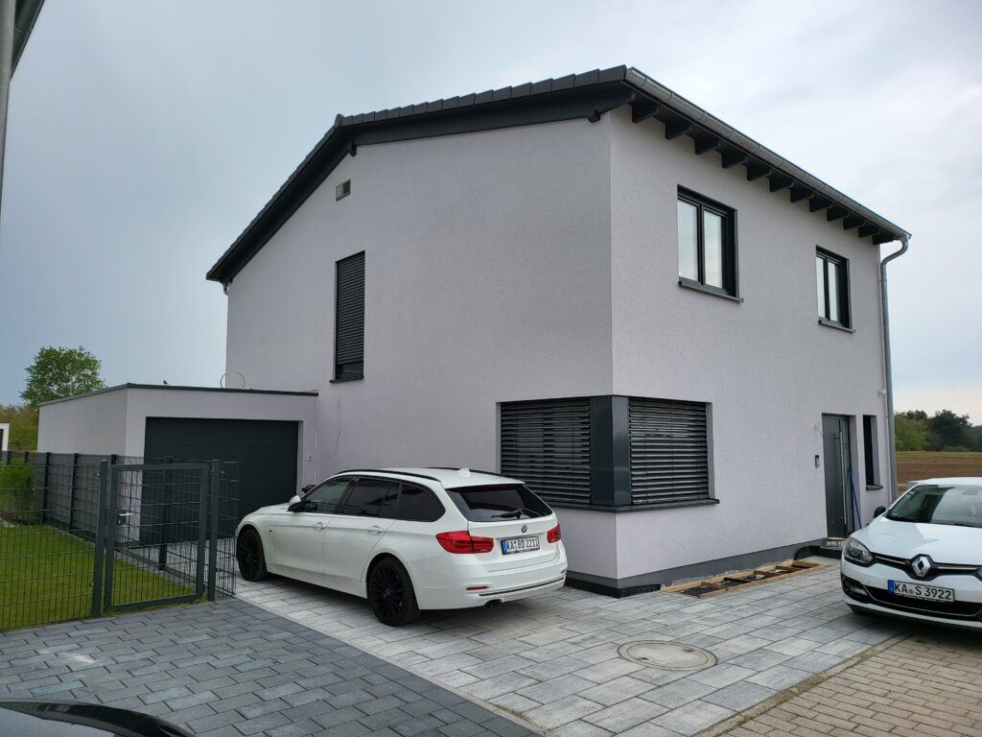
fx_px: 681
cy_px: 368
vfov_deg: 56.8
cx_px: 491
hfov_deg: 71.6
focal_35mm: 24
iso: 40
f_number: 1.8
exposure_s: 1/1000
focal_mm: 5
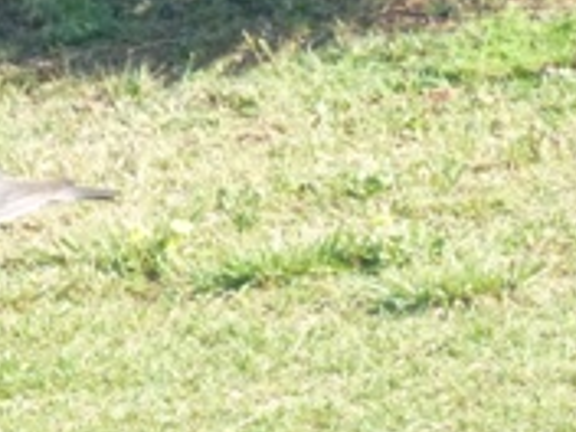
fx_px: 18404
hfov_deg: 1.8
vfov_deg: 1.3
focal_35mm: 1106
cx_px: 88
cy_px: 370
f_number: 5.7
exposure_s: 1/500
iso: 640
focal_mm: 54.5
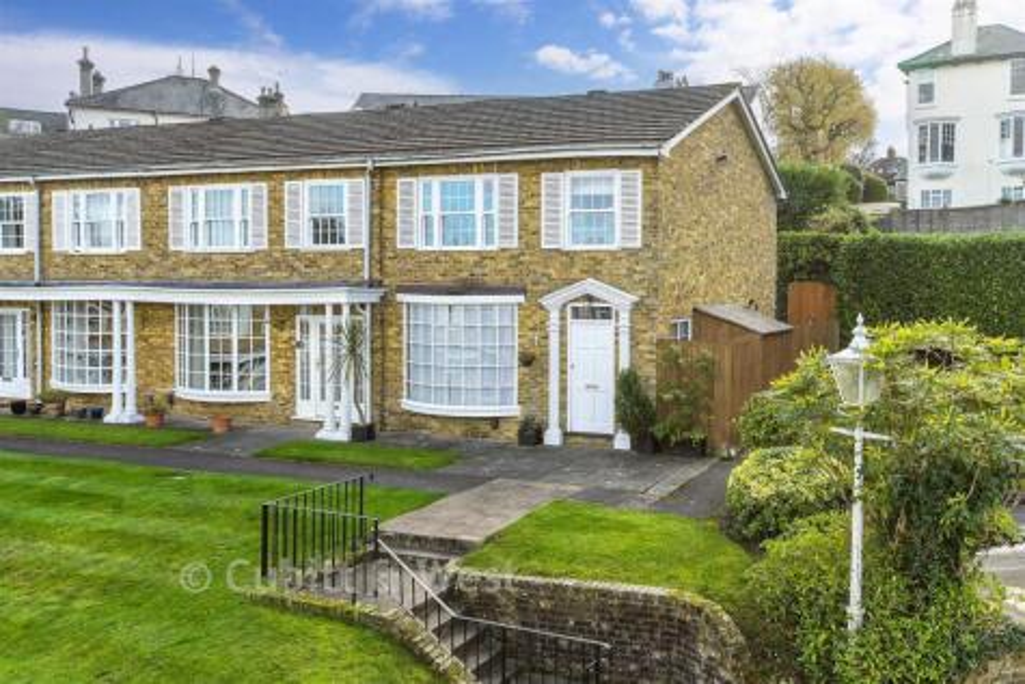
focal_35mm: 30
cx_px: 512
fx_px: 854
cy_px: 342
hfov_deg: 61.9
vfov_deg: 43.6
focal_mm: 20
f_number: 9
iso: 160
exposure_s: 1/40
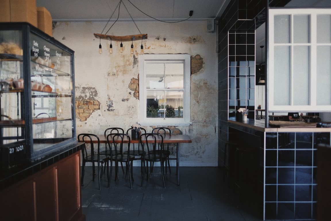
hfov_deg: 73.7
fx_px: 221
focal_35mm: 24
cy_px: 110
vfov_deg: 53.1
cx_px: 166
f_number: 1.4
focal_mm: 16
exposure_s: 1/750
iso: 800
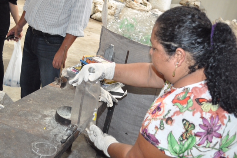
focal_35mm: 44
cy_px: 79
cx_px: 118
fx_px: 286
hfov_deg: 45.0
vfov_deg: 30.8
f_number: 5.6
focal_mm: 29
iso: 3200
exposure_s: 1/60
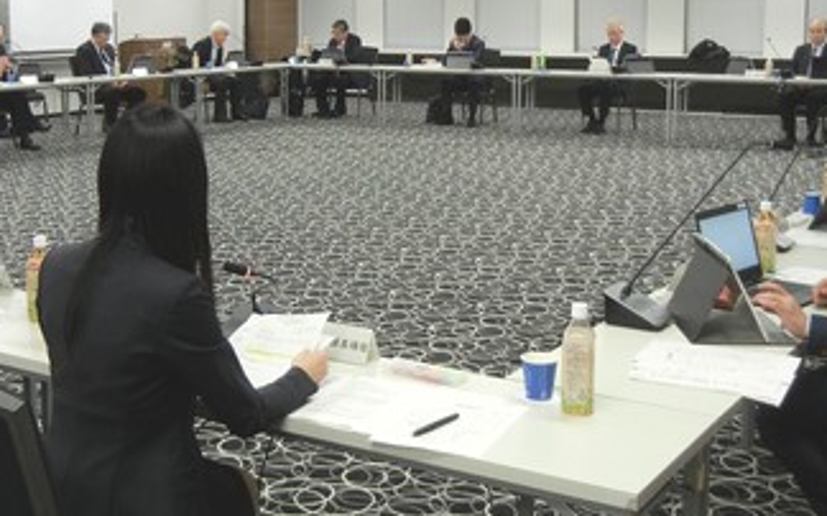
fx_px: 1239
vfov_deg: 23.5
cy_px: 194
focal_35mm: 55
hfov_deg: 36.6
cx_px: 291
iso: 247
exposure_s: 1/30
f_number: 3.5
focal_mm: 5.4
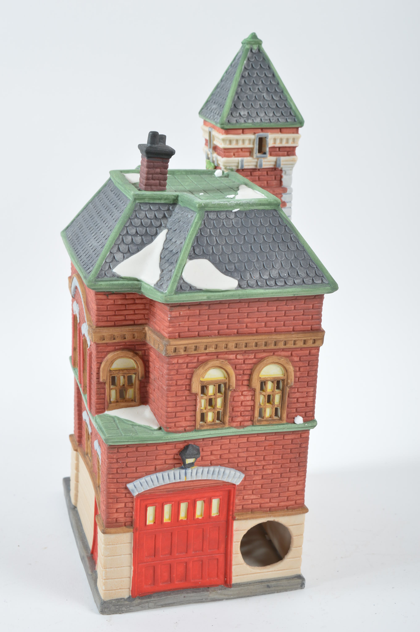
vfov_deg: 33.4
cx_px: 210
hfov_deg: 22.6
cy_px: 316
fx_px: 1052
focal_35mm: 60
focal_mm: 40
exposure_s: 1/160
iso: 100
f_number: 11
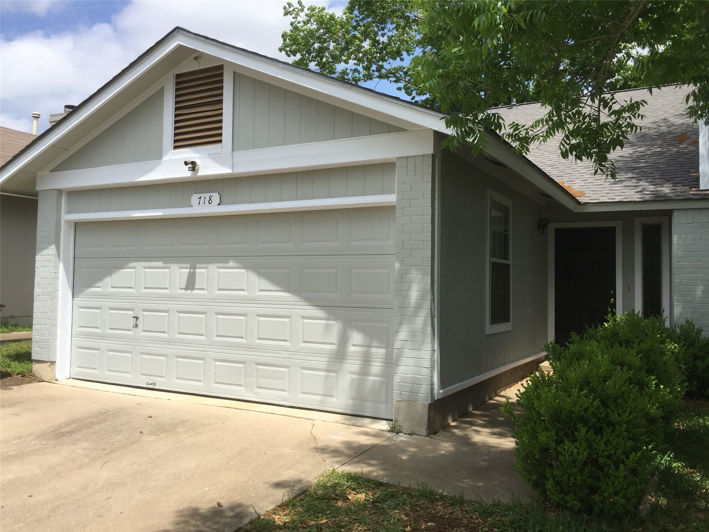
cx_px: 354
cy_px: 266
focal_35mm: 29
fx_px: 594
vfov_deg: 48.2
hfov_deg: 61.7
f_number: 2.2
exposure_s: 1/2198
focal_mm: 4.15
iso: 32
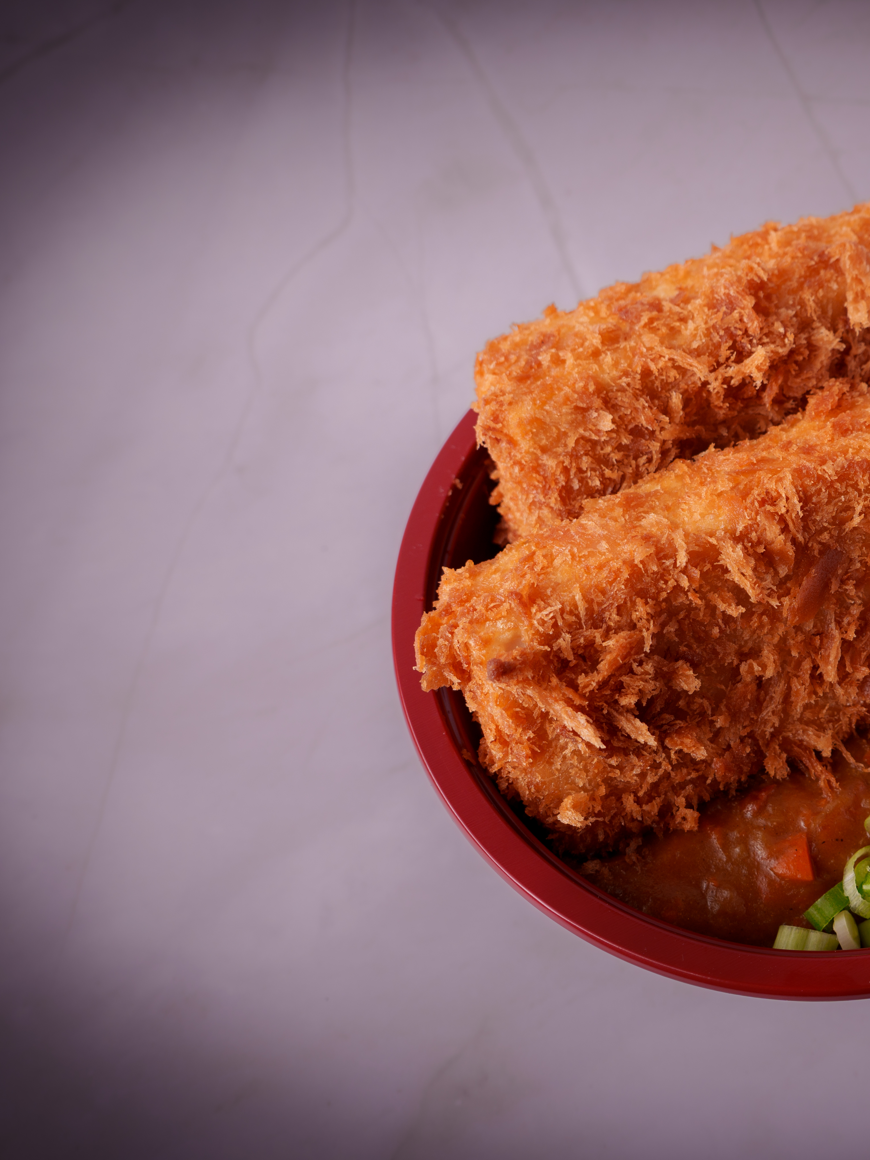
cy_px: 590
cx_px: 777
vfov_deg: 40.1
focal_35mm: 47
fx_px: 1587
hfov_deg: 29.4
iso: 50
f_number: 4.5
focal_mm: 21.5
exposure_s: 1/200
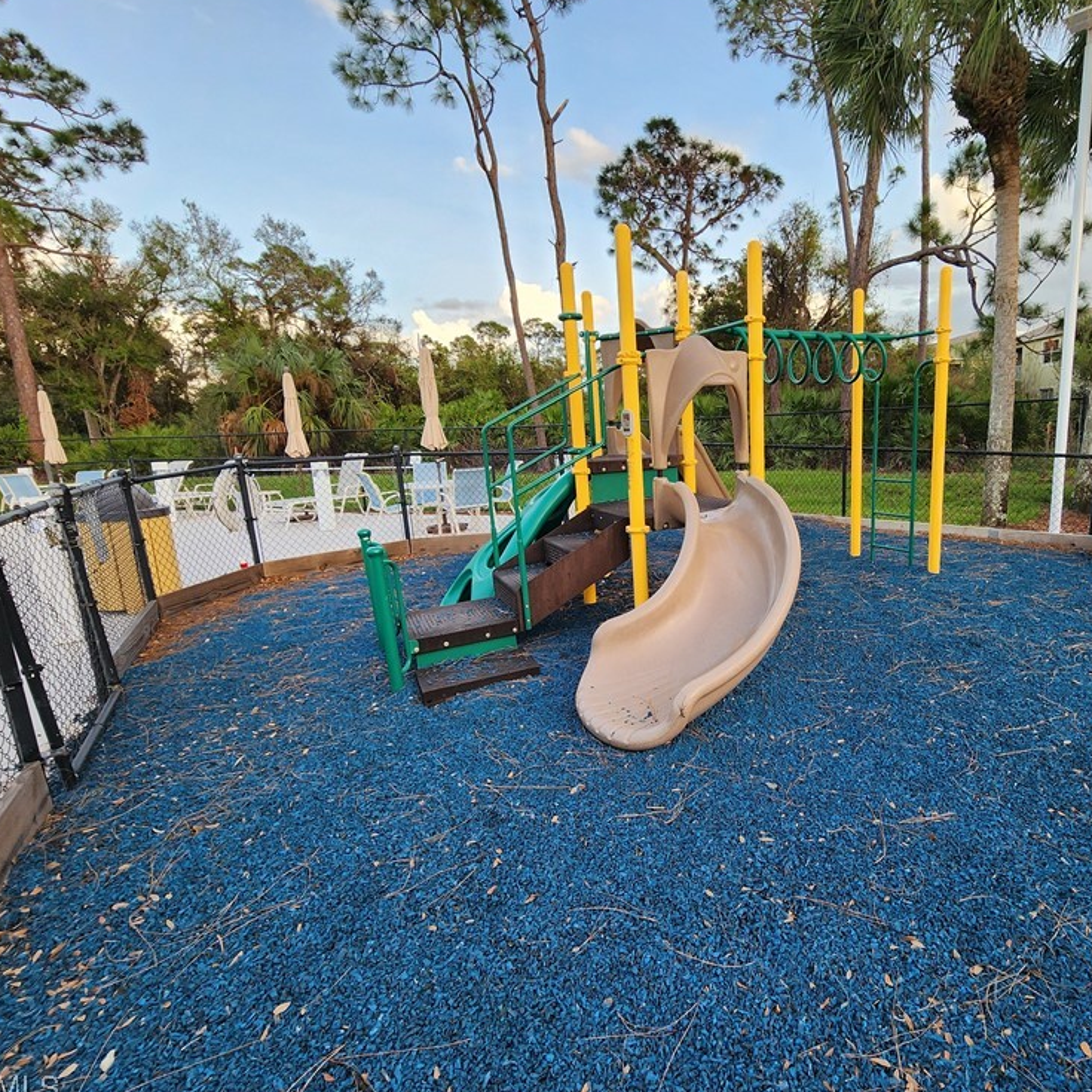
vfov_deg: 87.4
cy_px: 551
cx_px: 679
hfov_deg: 85.8
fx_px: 571
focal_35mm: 16
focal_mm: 2.2
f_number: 2.2
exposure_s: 1/267
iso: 50
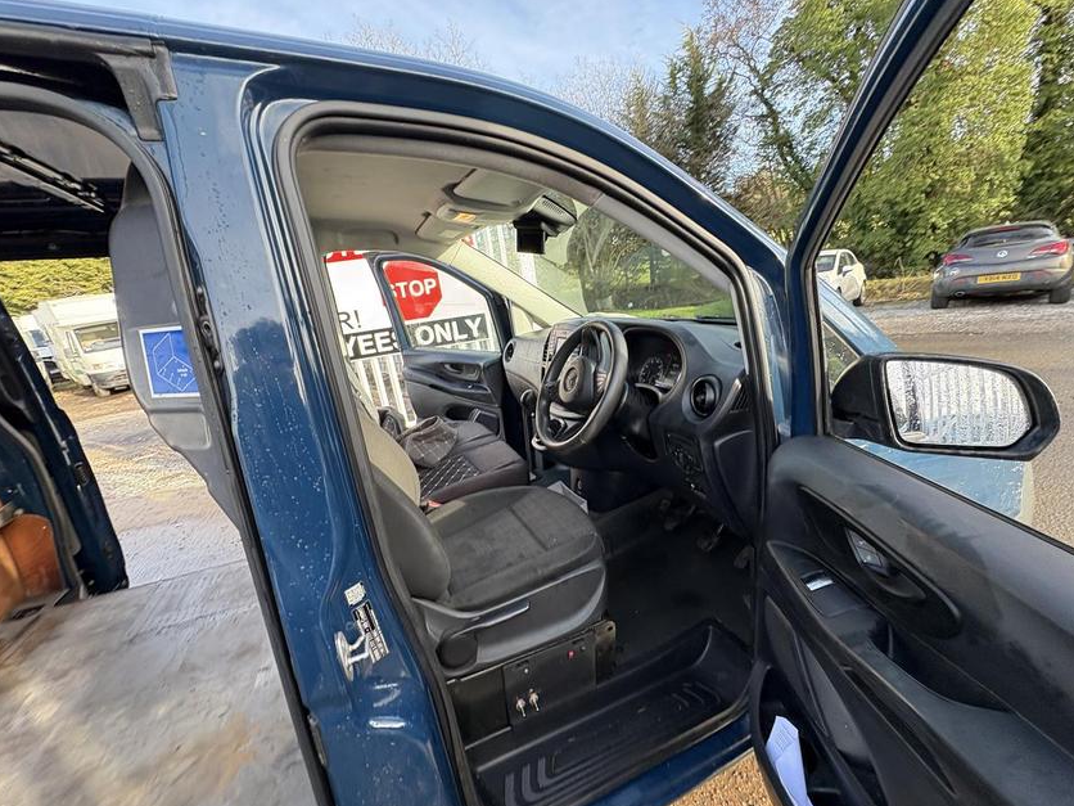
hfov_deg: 98.2
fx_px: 465
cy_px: 424
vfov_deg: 81.7
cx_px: 547
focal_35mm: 15
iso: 125
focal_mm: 2.22
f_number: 2.2
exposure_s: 1/99
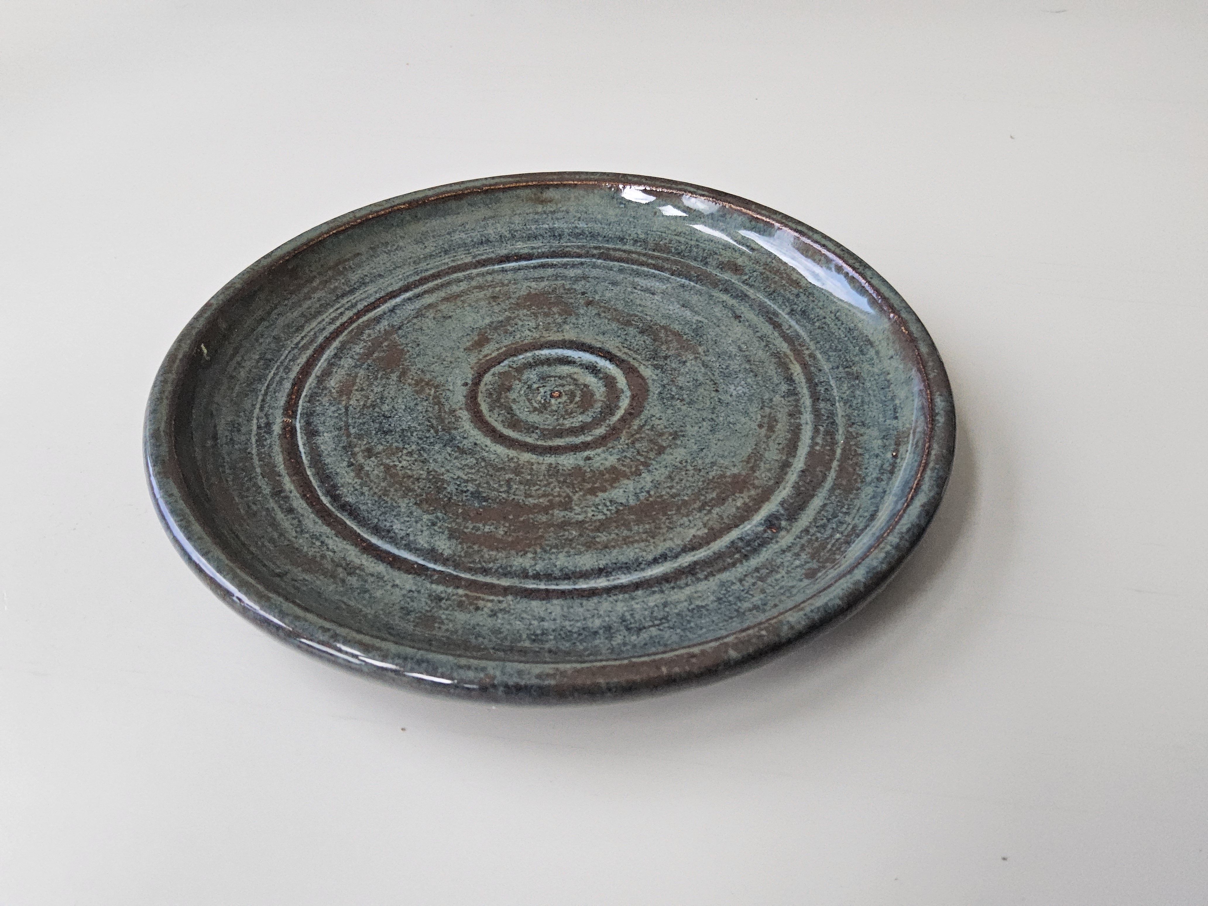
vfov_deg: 58.9
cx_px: 604
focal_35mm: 23
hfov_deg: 73.9
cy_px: 453
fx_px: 803
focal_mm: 3.08
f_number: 2
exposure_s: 1/120
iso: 500
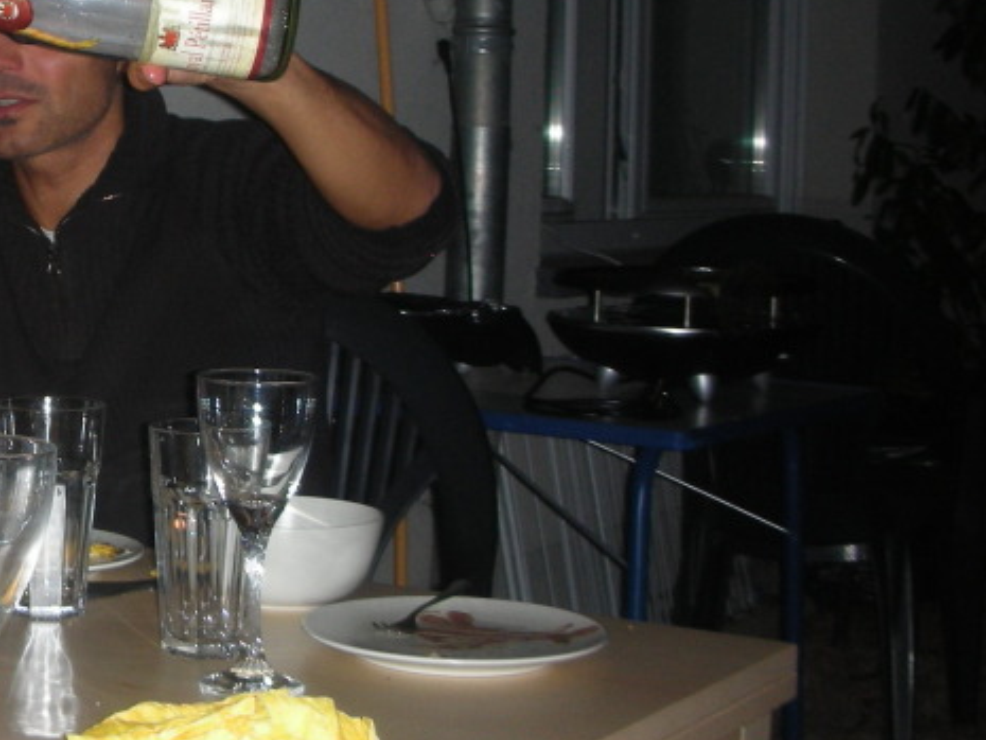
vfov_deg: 19.1
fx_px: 2194
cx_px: -85
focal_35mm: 77
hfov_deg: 23.8
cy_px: 223
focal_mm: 5.8
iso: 83
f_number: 3
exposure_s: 1/60.1
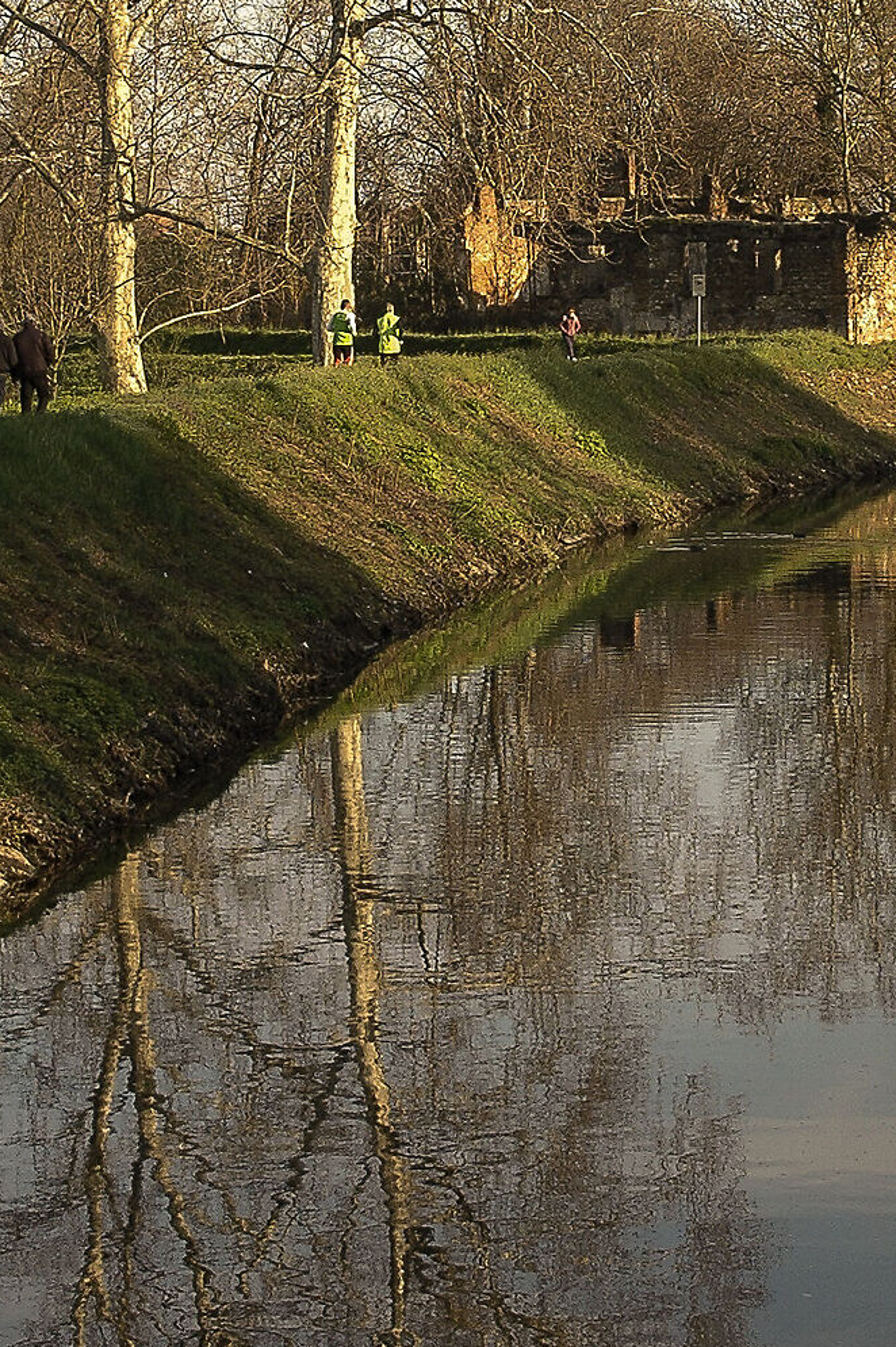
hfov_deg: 11.1
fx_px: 4598
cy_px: 322
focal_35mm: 123
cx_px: 590
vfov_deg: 16.6
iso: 320
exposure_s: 1/250
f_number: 8
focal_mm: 34
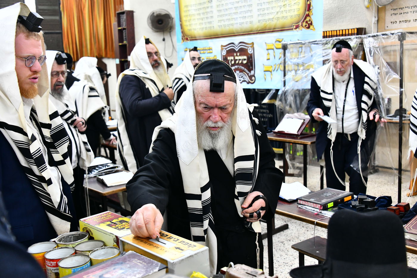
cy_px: 139
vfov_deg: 33.4
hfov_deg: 48.5
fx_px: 463
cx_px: 208
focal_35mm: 40
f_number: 5.6
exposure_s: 1/125
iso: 2000
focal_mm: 40
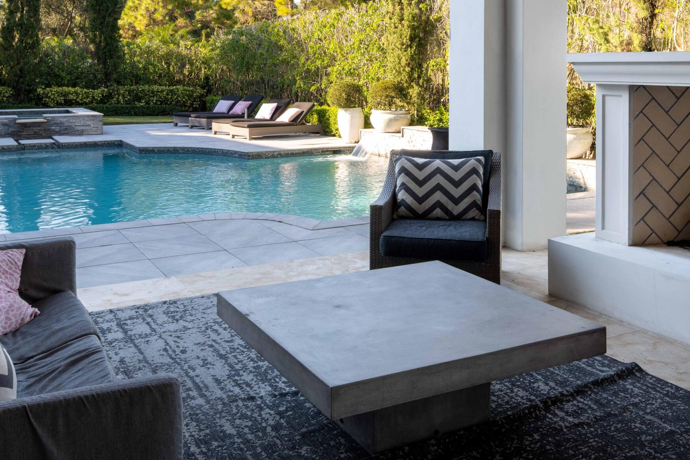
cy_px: 68
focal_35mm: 41
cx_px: 389
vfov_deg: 31.5
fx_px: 786
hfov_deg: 47.3
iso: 100
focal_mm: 24
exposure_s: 1/25
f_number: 13
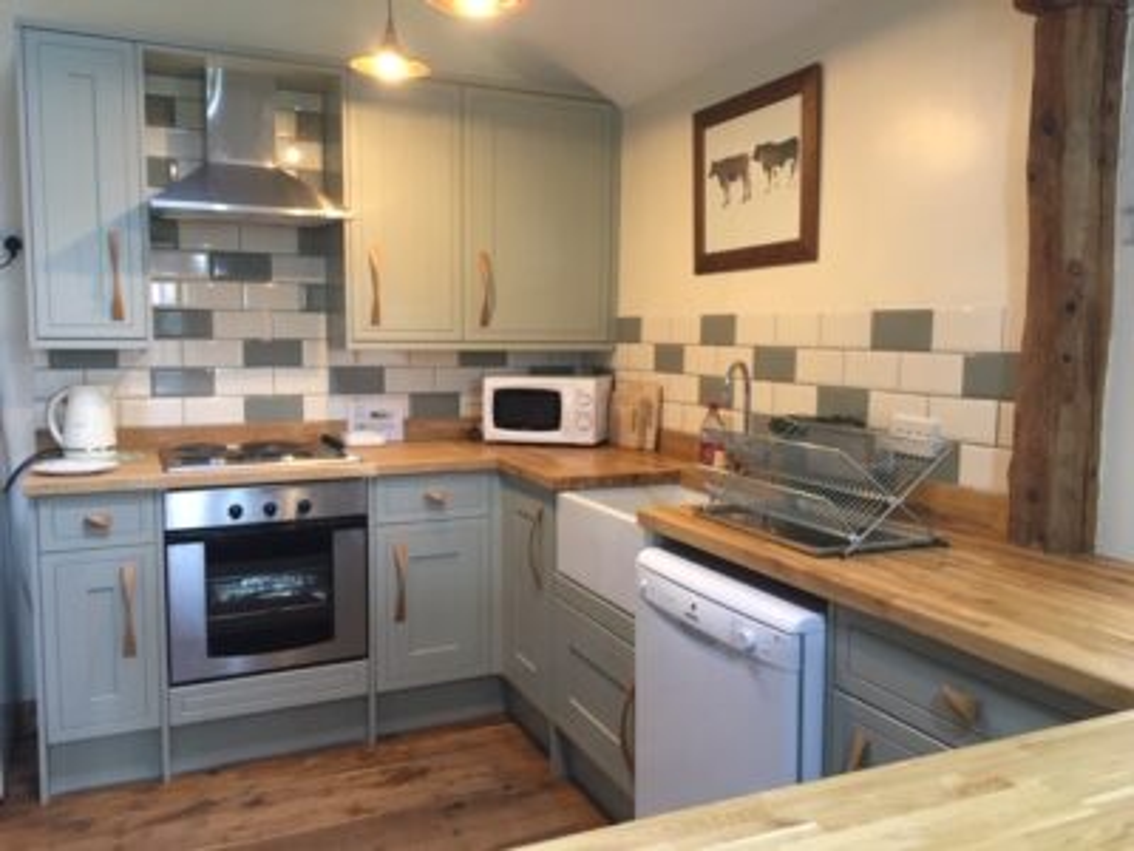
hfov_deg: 61.7
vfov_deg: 48.2
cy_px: 426
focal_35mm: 29
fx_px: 950
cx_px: 567
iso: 125
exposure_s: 1/33
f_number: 2.2
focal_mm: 4.15
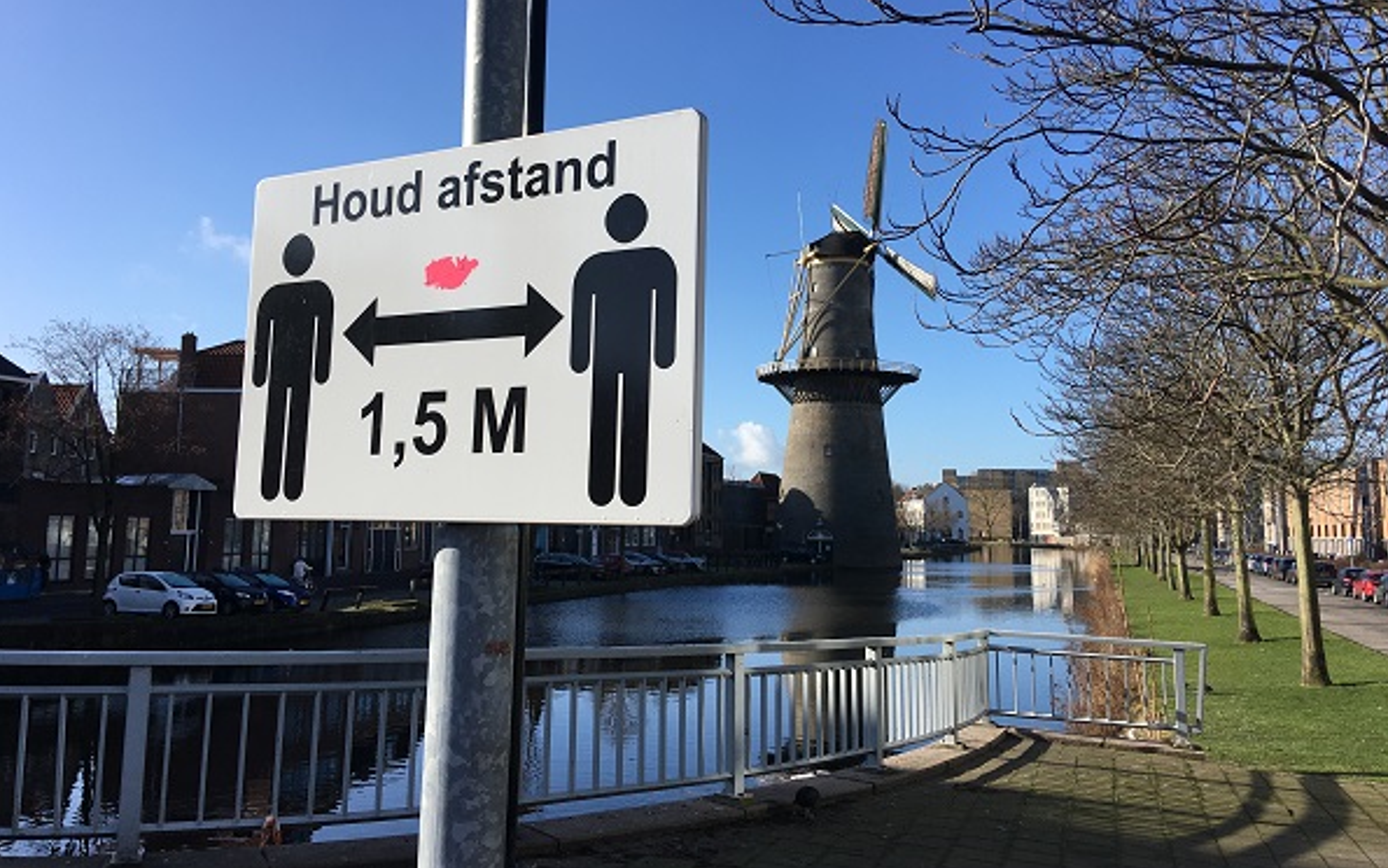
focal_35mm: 31
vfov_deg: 40.5
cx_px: 691
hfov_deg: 61.2
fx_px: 1173
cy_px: 364
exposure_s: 1/1261
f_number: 2.2
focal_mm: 4.15
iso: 25
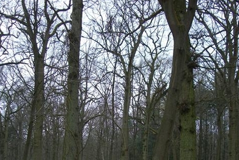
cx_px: 120
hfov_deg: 43.6
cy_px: 146
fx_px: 299
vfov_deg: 28.6
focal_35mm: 45
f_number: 2.9
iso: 107
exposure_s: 1/125
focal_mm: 5.7
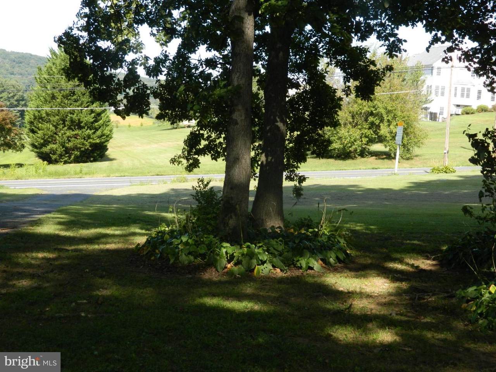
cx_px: 248
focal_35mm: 57
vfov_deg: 25.7
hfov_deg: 33.8
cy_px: 186
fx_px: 817
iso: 160
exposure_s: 1/400
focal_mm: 10.2
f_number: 3.8
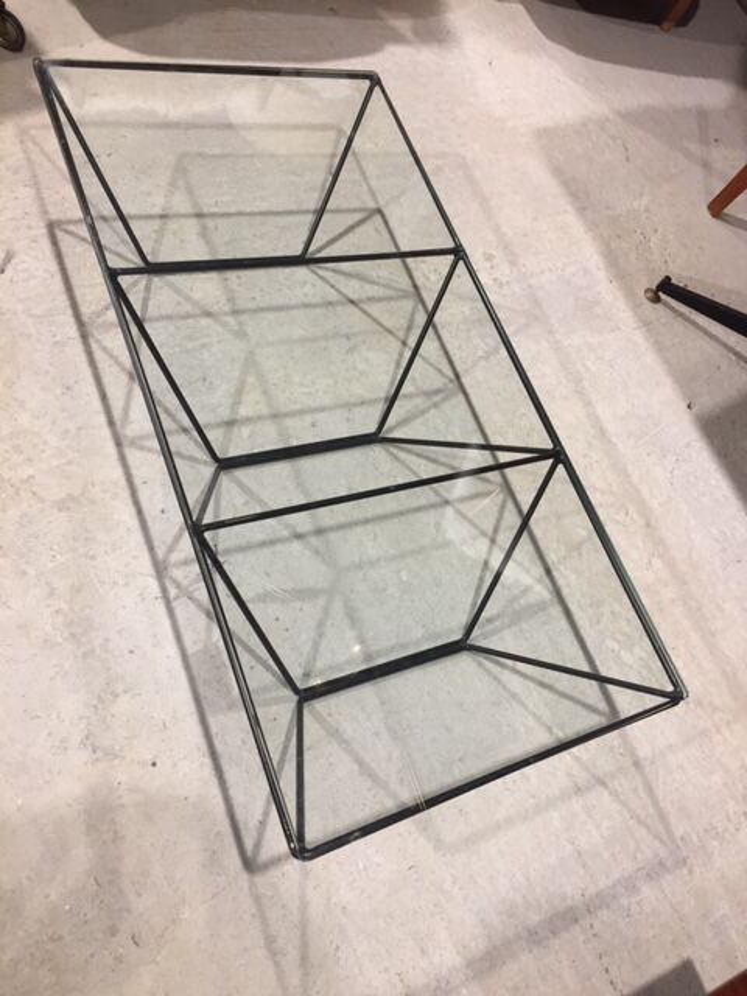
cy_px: 498
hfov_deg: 48.2
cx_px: 374
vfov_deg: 61.7
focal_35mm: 29
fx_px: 834
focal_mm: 4.15
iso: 125
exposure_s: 1/33
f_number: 2.2
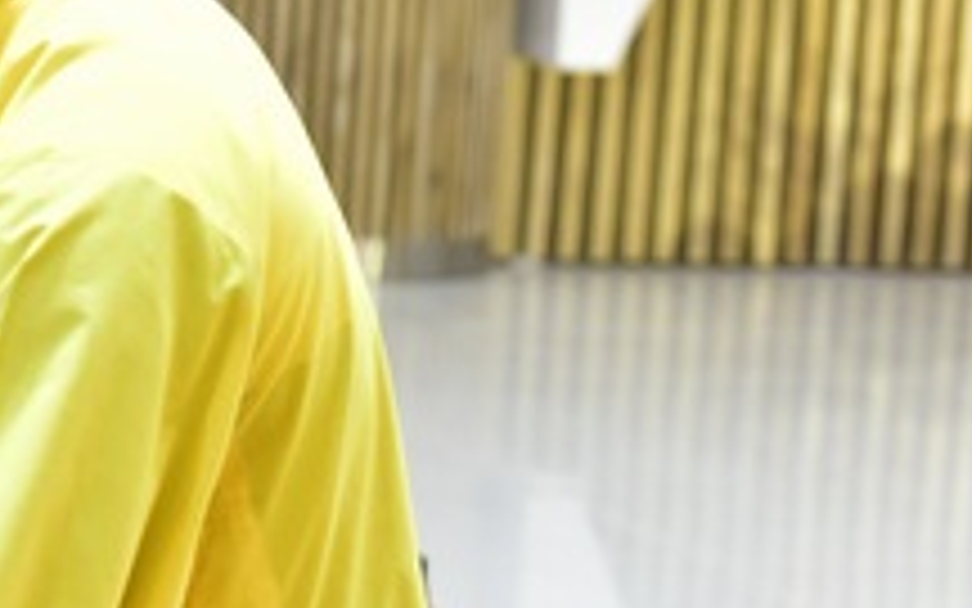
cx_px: -270
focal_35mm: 169
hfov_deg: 12.1
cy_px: 374
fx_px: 4477
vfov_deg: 7.8
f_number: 4
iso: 1600
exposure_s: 1/60
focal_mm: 55
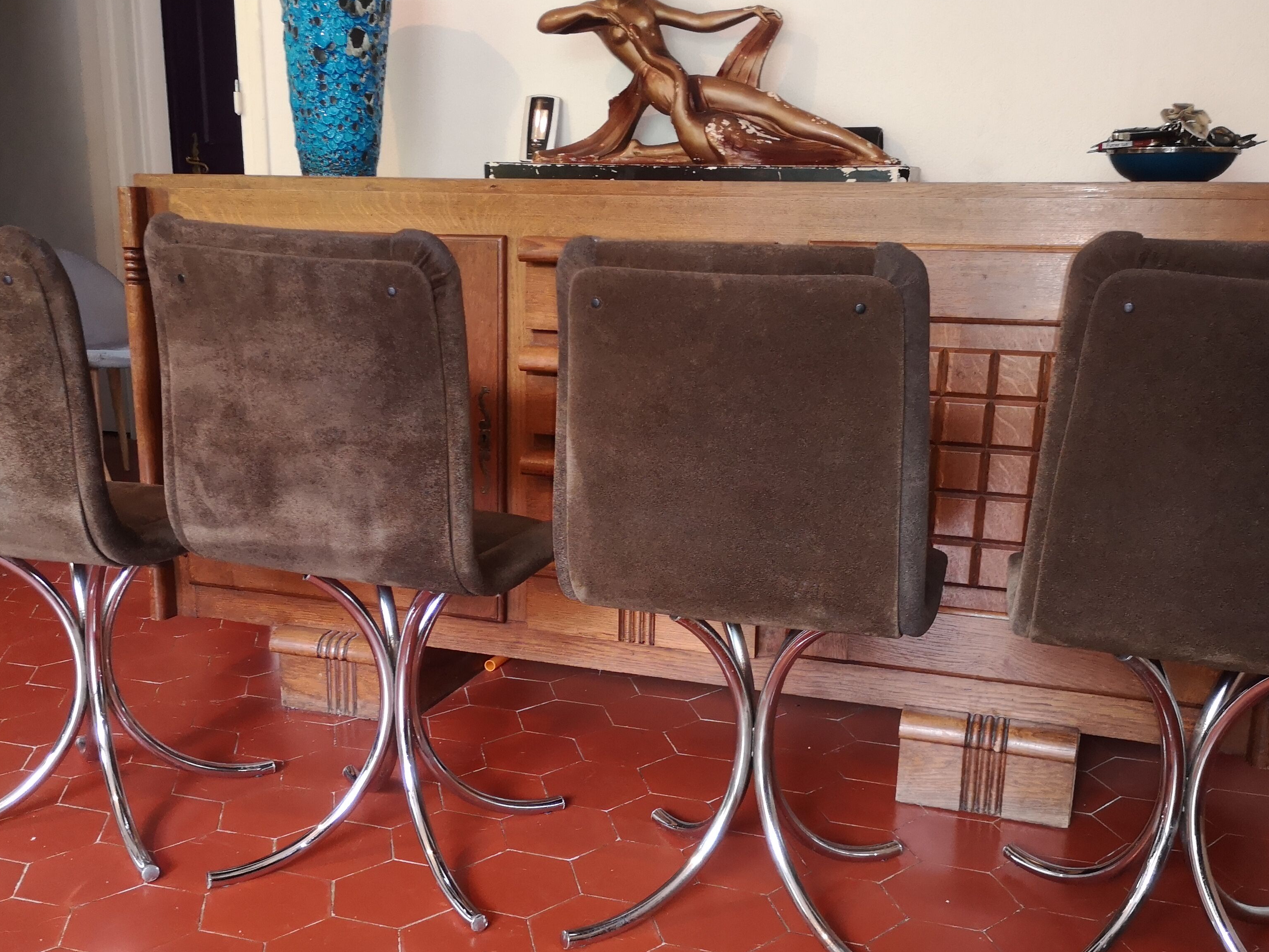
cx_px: 626
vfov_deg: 40.6
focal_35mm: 35
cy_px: 552
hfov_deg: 52.6
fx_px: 1283
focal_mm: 3.95
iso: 250
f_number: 1.8
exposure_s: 1/33.3
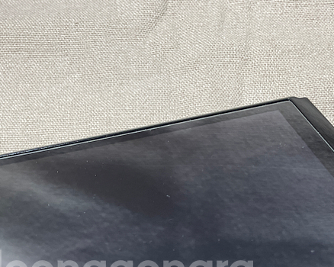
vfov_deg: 24.9
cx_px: 118
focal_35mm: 58
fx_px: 573
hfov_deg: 32.3
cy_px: 272
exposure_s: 1/121
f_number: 1.6
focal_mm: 4.2
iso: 125
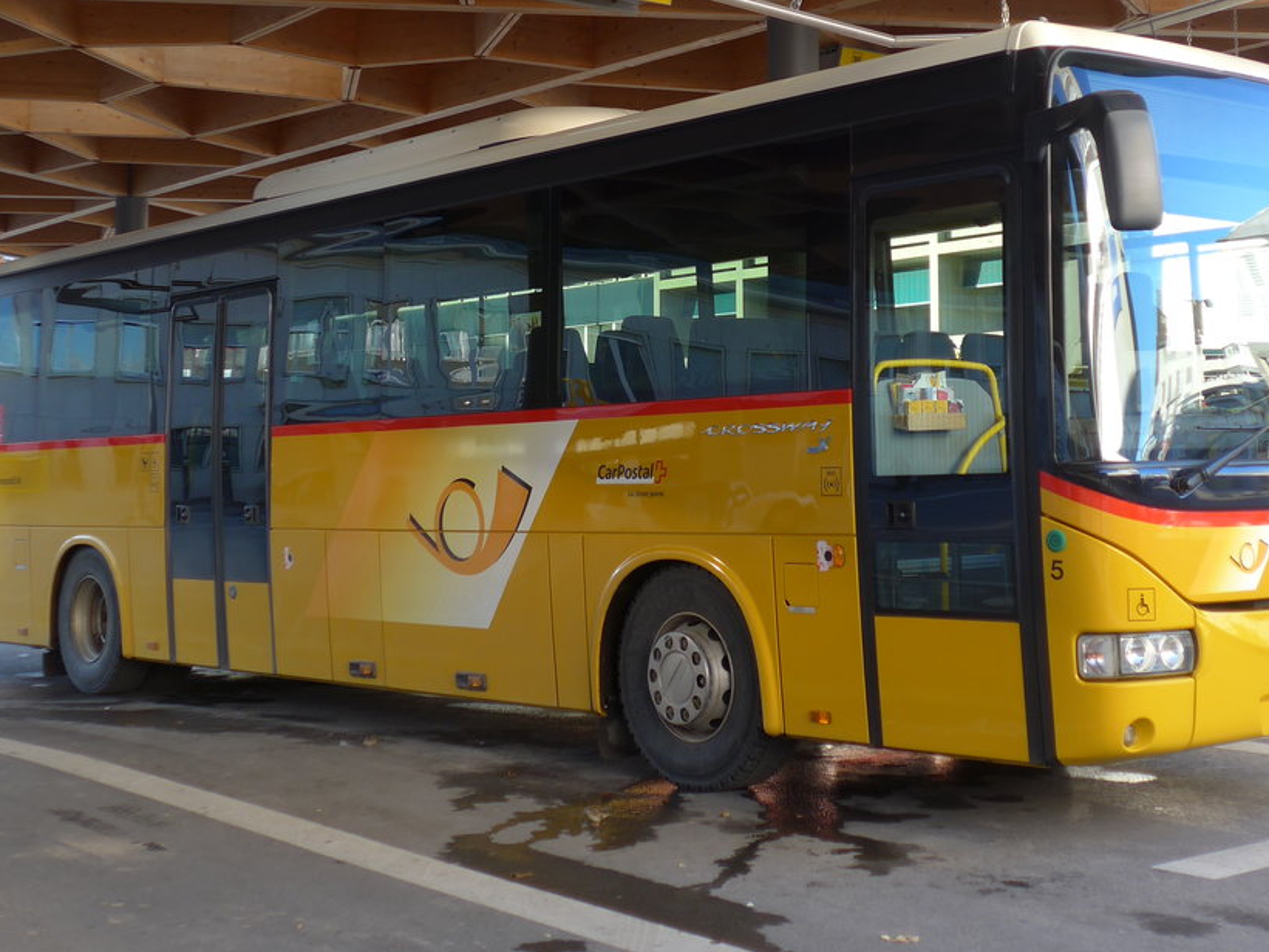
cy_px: 264
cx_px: 646
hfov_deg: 33.8
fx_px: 2090
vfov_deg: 25.4
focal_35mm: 57
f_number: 2.5
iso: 80
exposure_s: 1/125
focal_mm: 8
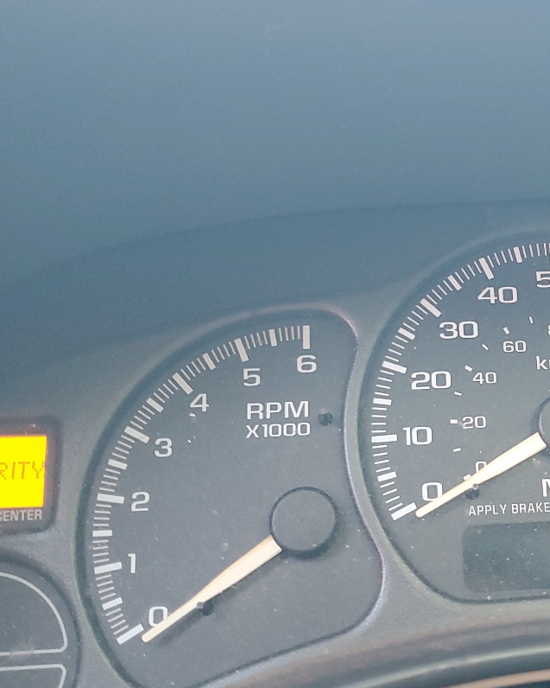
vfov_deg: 36.6
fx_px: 1038
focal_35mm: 51
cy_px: 329
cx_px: 491
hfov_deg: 28.6
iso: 199
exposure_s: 1/60.2
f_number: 1.5
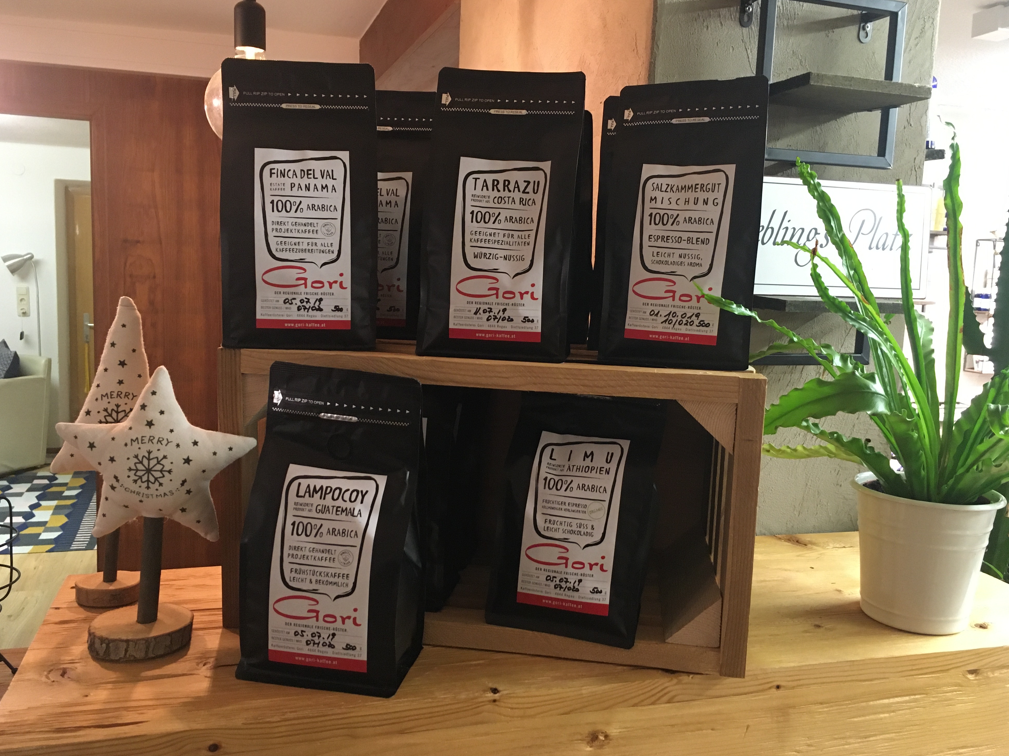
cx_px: 515
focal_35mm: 30
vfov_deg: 46.8
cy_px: 383
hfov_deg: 60.0
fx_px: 874
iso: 200
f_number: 2.2
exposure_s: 1/25
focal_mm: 4.15
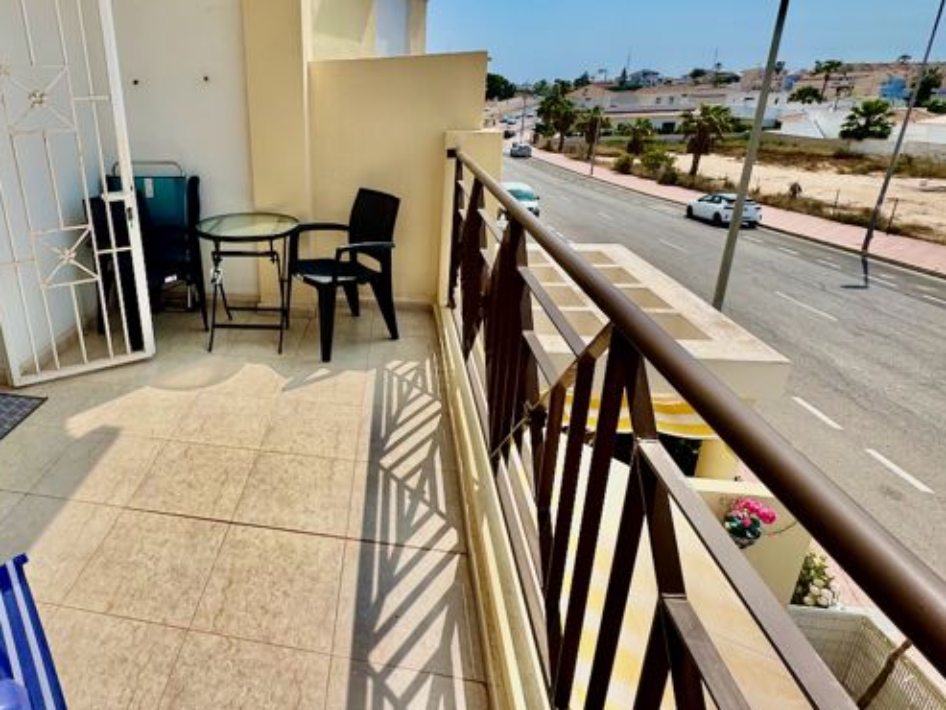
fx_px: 547
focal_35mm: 20
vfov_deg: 65.2
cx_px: 289
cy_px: 276
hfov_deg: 78.1
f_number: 2.2
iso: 50
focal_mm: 2.22
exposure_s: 1/2674
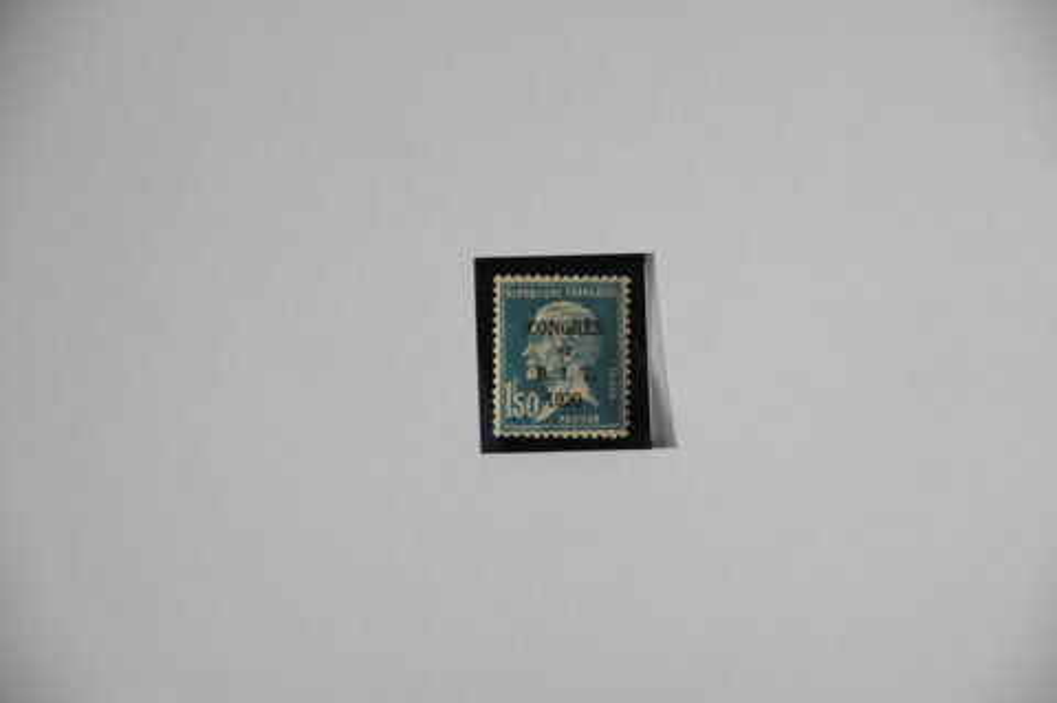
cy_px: 352
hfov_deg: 13.1
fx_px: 4620
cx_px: 528
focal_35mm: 158
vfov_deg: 8.7
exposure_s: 1/2500
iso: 3200
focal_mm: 105
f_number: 5.3
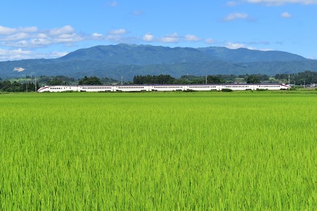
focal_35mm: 52
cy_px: 106
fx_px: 462
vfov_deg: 25.8
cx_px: 158
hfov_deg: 37.9
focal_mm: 35
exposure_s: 1/500
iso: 360
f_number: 11
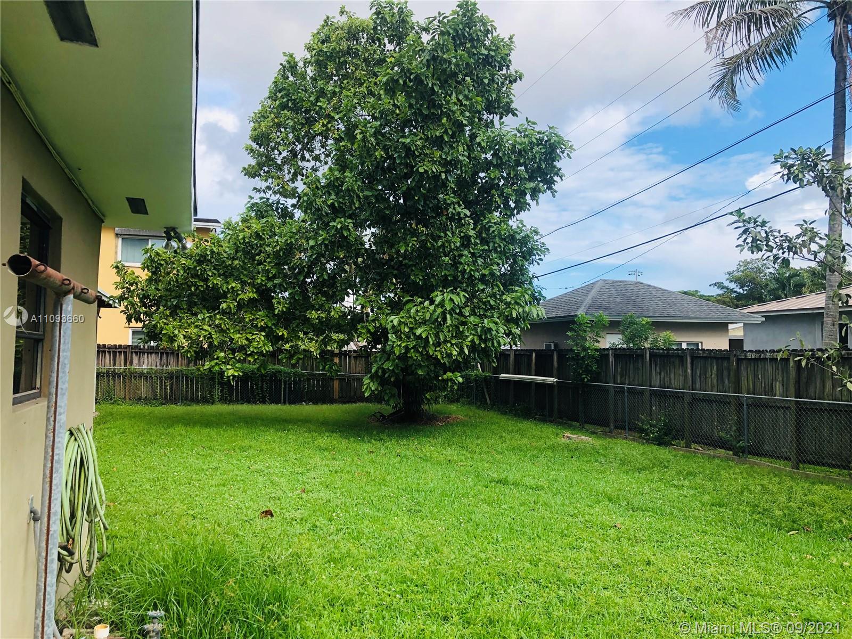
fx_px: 689
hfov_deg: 63.4
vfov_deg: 49.7
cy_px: 320
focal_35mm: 28
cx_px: 426
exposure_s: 1/736
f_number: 1.8
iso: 20
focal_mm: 3.99
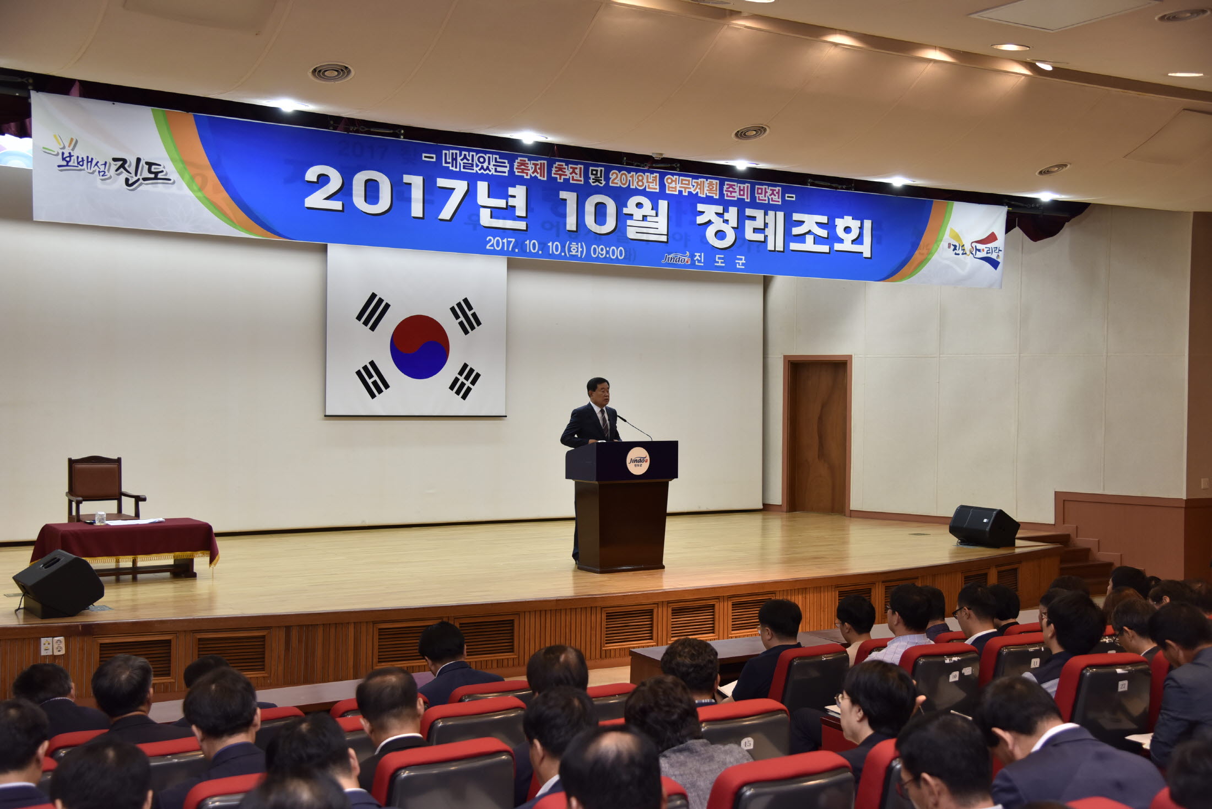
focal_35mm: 40
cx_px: 606
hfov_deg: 48.4
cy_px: 404
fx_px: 1347
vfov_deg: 33.4
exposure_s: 1/100
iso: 800
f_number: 4
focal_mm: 40
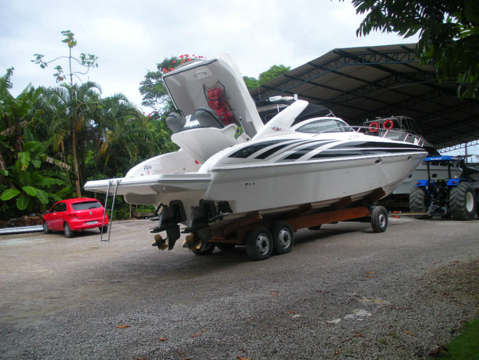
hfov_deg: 51.4
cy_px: 180
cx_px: 240
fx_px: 498
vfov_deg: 39.7
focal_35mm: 36
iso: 64
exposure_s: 1/462
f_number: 3.5
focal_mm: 6.3
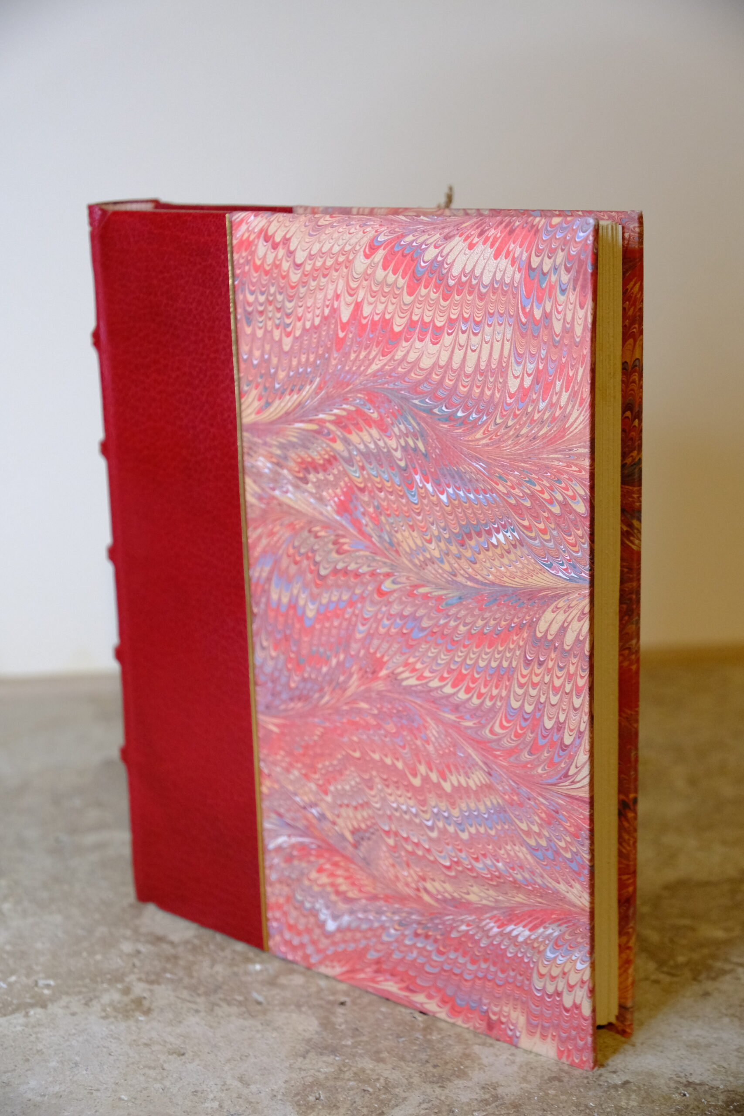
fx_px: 1488
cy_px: 558
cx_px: 372
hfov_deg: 28.1
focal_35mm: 48
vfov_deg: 41.1
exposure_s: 1/100
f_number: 4
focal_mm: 32.1
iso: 2500
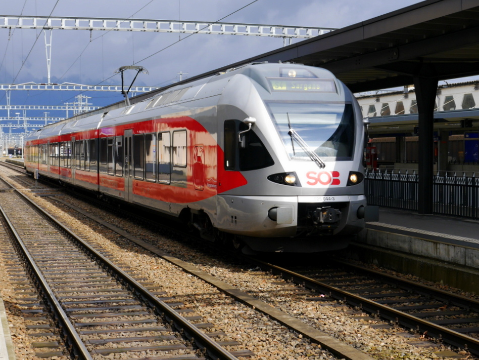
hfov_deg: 29.8
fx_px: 899
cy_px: 171
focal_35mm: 65
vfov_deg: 22.6
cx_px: 237
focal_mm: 28
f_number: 8
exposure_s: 1/200
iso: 160
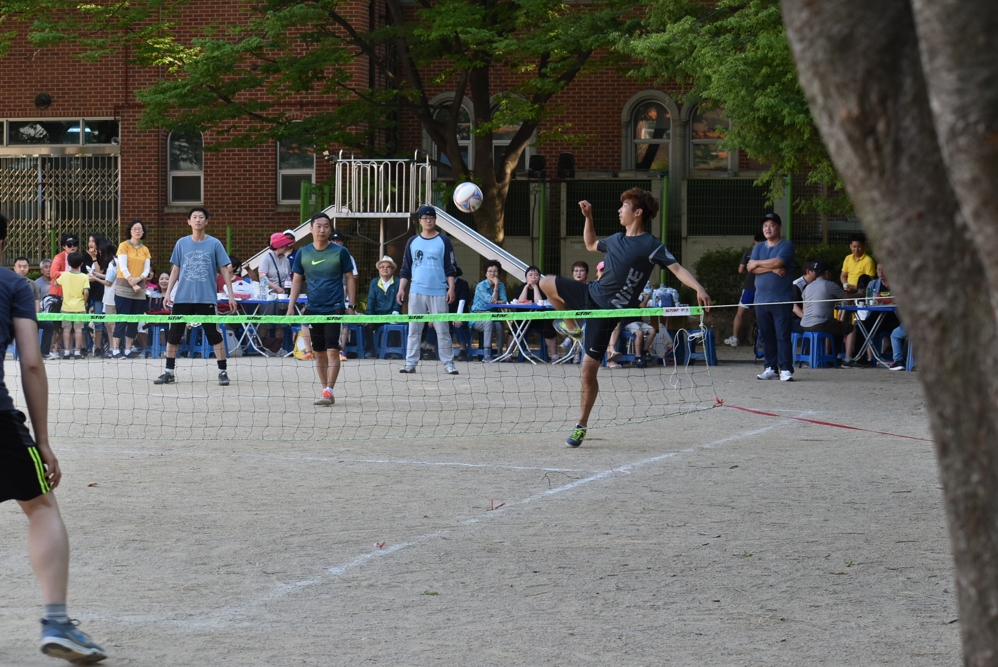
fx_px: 2913
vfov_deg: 13.1
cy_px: 334
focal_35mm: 105
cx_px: 499
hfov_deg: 19.4
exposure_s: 1/200
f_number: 7.1
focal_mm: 70
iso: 400
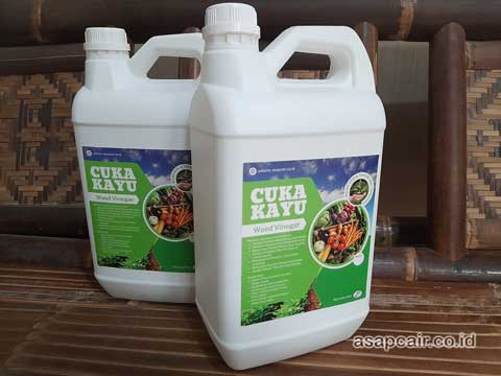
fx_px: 391
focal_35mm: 27
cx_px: 250
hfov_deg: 65.3
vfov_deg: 51.4
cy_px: 188
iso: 400
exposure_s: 1/25
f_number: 1.7
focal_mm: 3.93
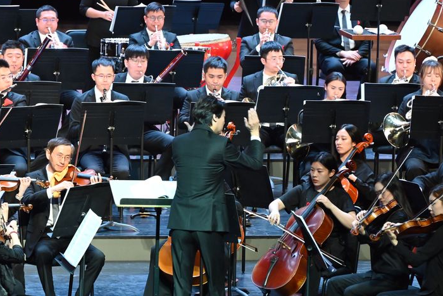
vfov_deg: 4.0
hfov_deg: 6.0
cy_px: 134
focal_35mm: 343
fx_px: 4221
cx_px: 129
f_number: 6.3
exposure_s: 1/200
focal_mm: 200
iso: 5600
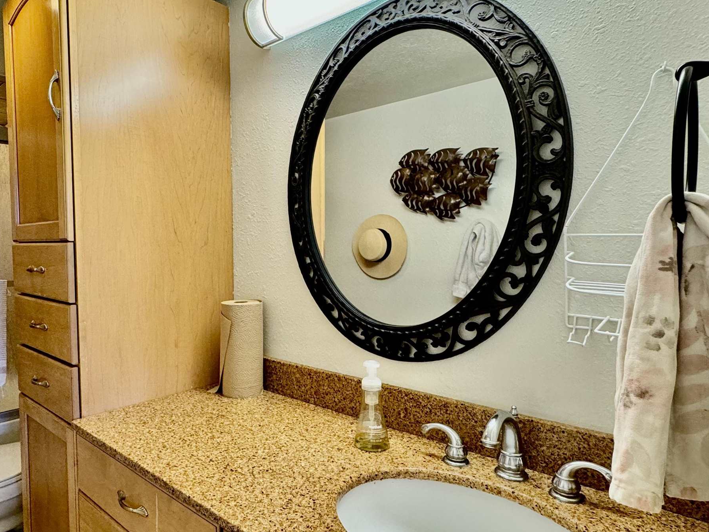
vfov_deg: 56.8
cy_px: 272
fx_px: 492
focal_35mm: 24
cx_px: 263
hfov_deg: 70.4
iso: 250
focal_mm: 2.22
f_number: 2.2
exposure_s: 1/120
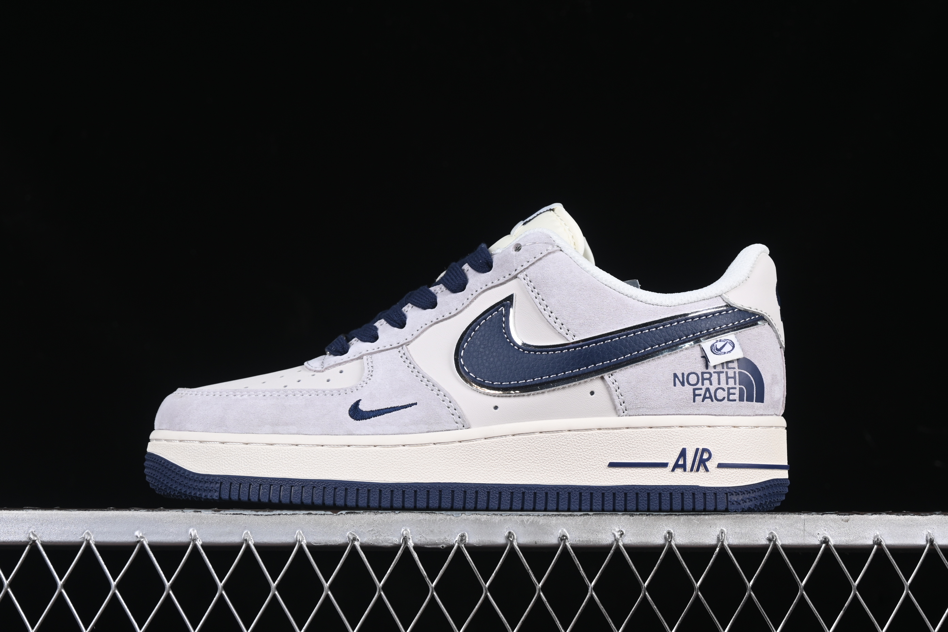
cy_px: 316
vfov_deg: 18.2
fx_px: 1975
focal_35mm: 75
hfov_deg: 27.0
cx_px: 474
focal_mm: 50
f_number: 8
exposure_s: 1/80
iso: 160
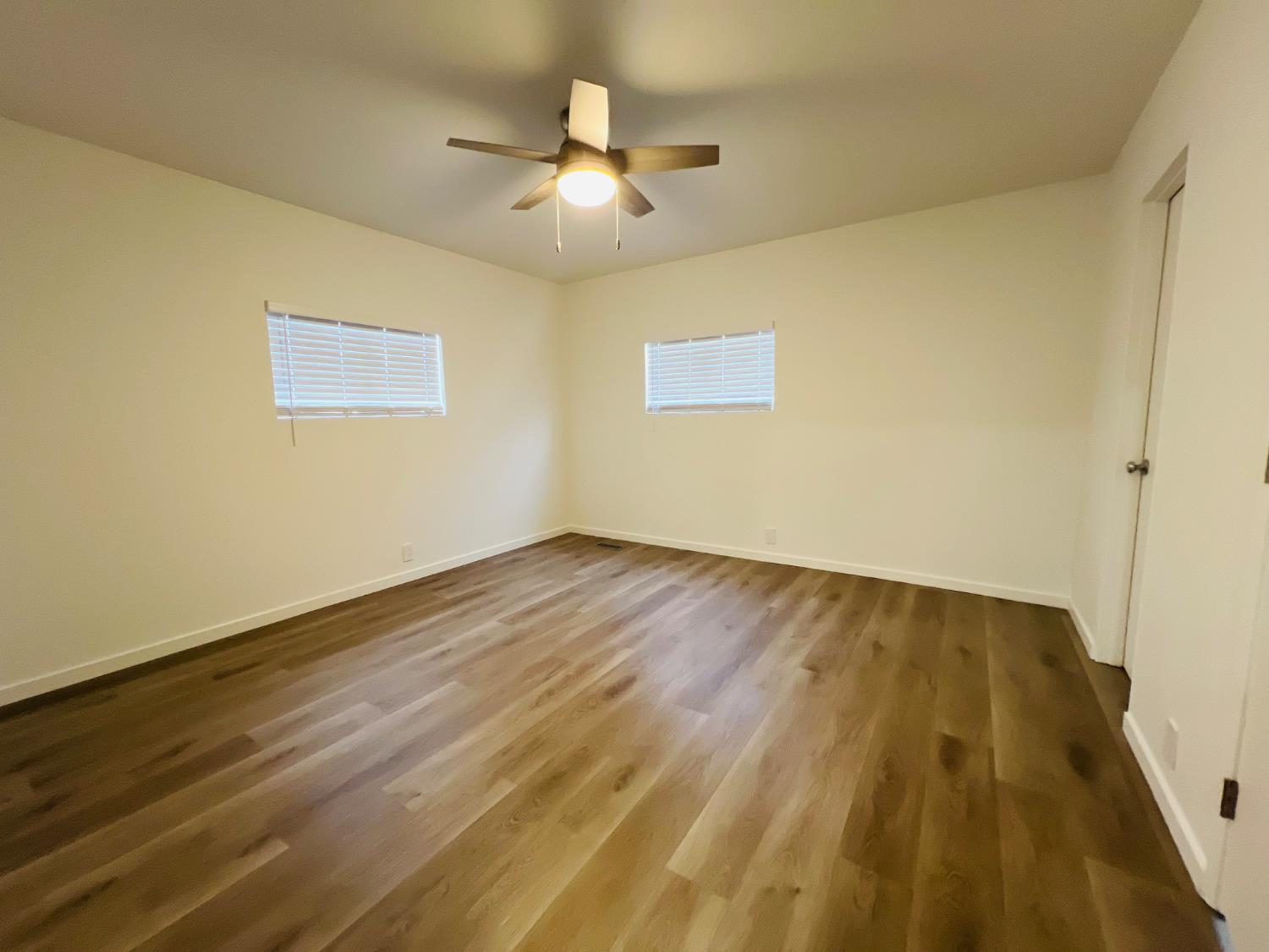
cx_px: 634
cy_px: 476
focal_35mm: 13
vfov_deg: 89.9
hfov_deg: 106.2
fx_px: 477
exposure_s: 1/60
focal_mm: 1.57
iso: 320
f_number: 1.8
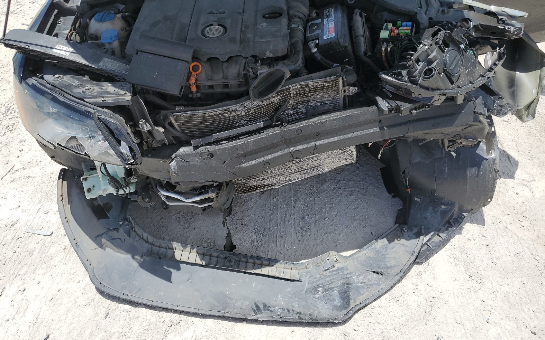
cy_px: 146
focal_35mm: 28
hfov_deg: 66.5
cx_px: 272
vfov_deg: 44.4
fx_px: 416
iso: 50
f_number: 1.5
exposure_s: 1/5000
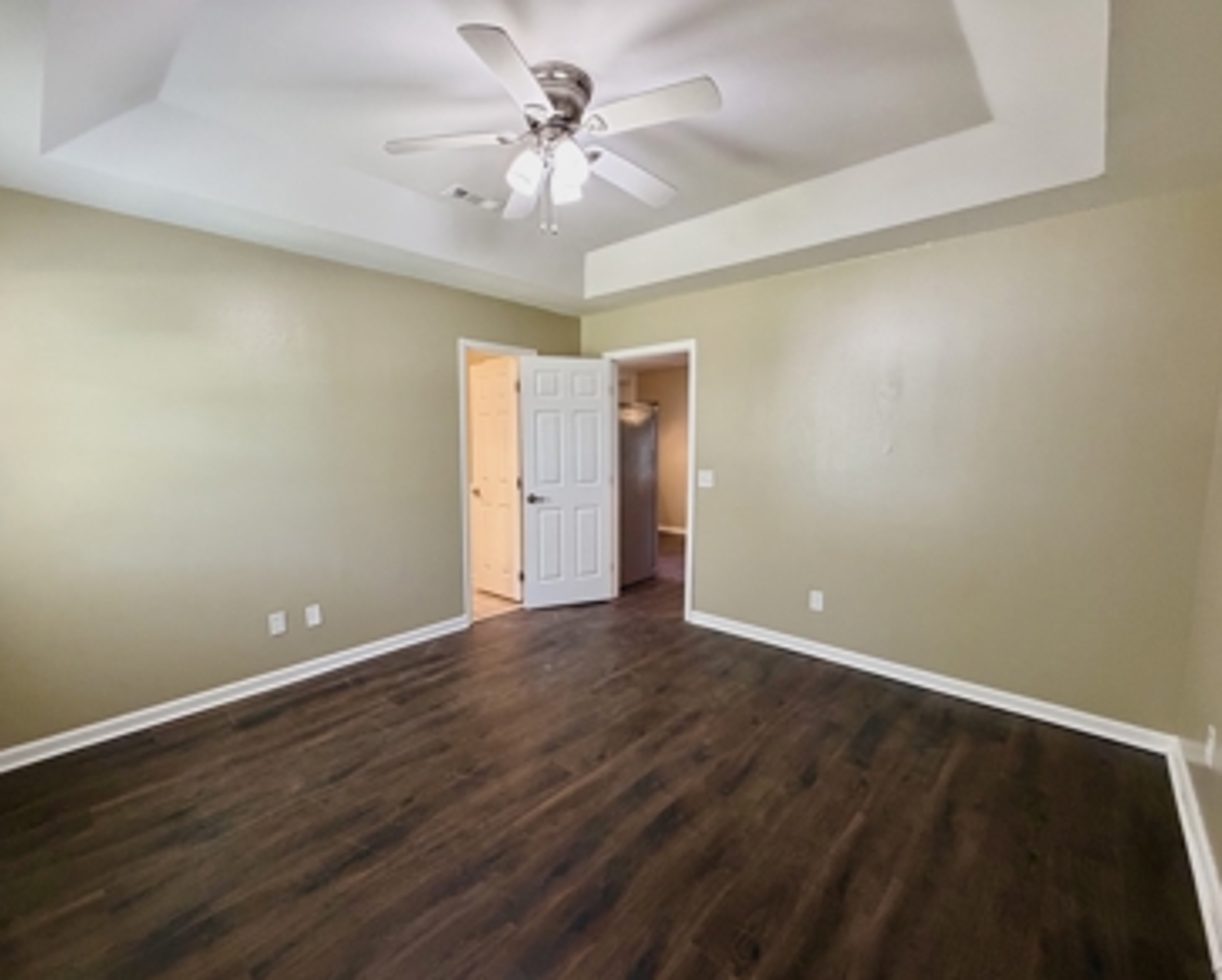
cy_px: 497
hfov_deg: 96.6
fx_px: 543
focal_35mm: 15
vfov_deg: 84.1
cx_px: 574
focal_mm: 2.22
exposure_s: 1/60
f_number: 2.2
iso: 320
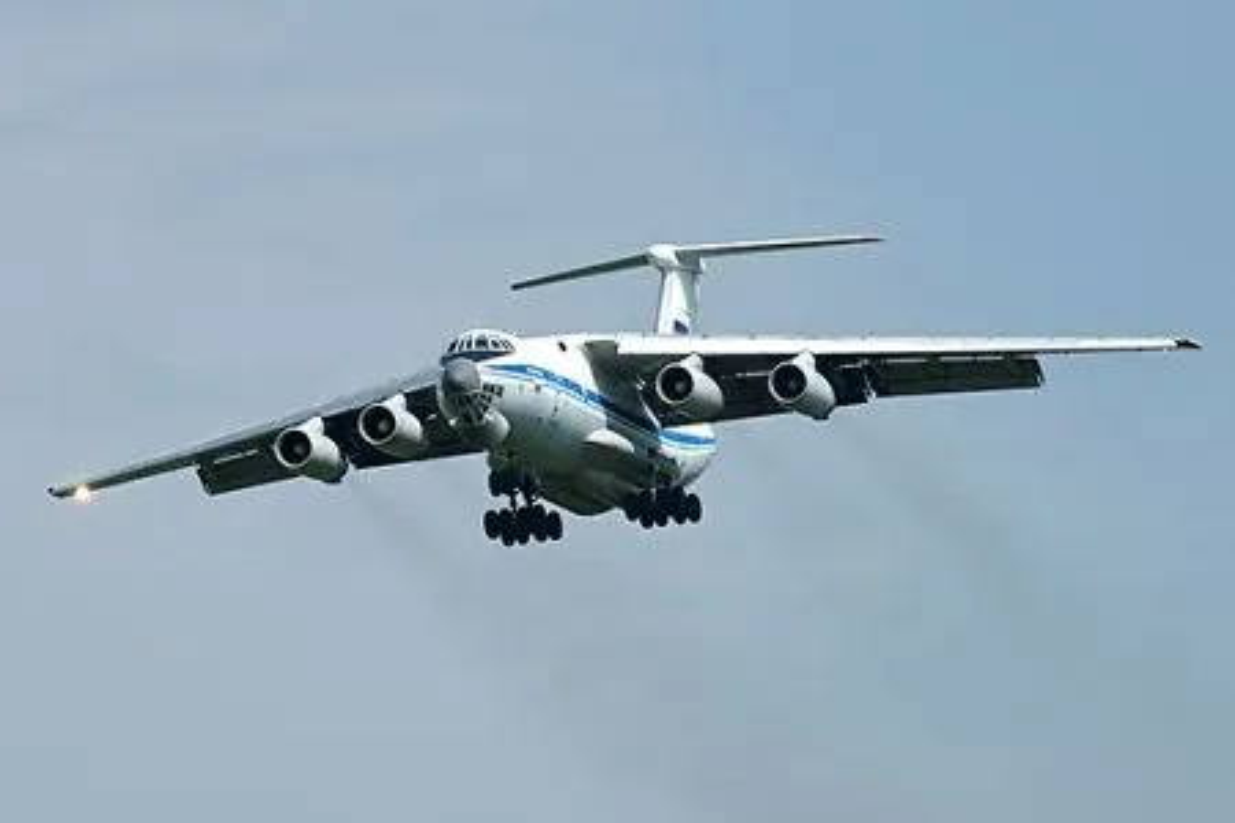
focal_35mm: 200
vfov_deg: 6.9
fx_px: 6861
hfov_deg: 10.3
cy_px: 412
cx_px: 618
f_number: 9
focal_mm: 200
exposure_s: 1/800
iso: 200
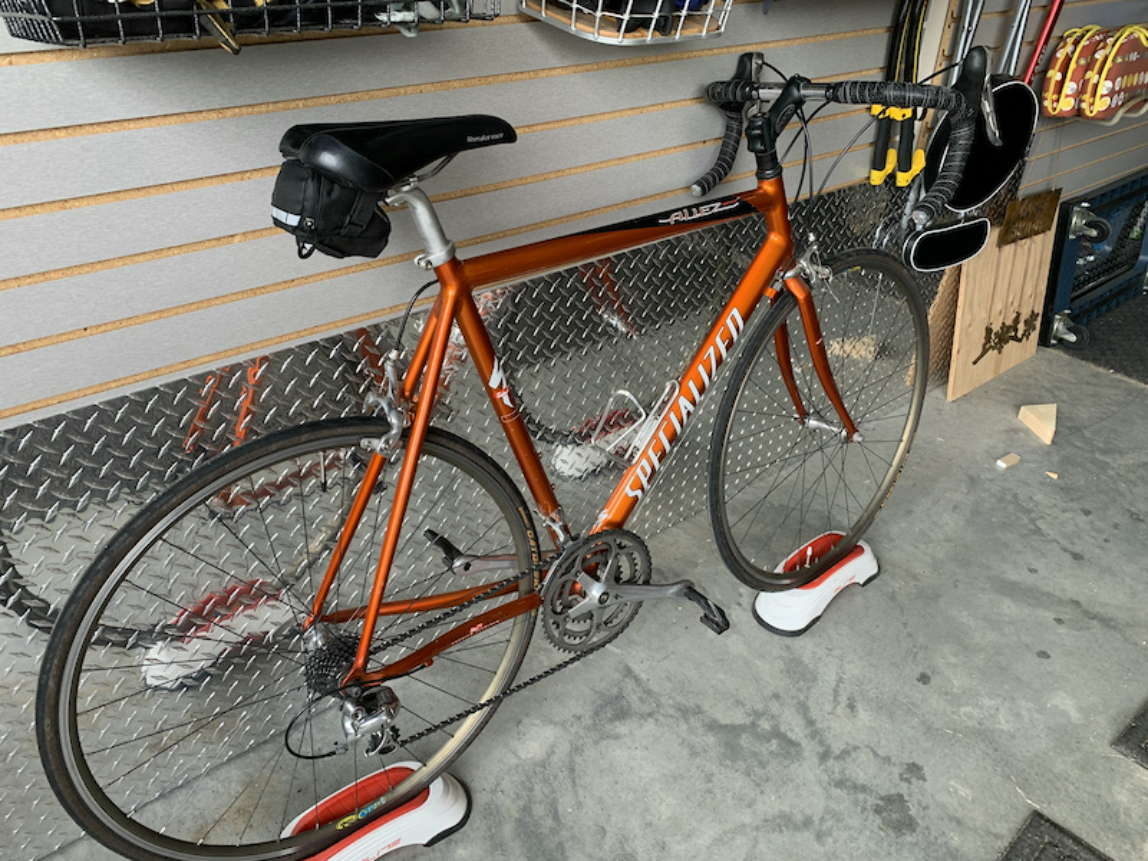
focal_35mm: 26
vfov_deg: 53.1
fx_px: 862
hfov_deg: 67.3
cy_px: 430
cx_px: 574
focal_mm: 4.25
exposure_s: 1/122
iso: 50
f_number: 1.8
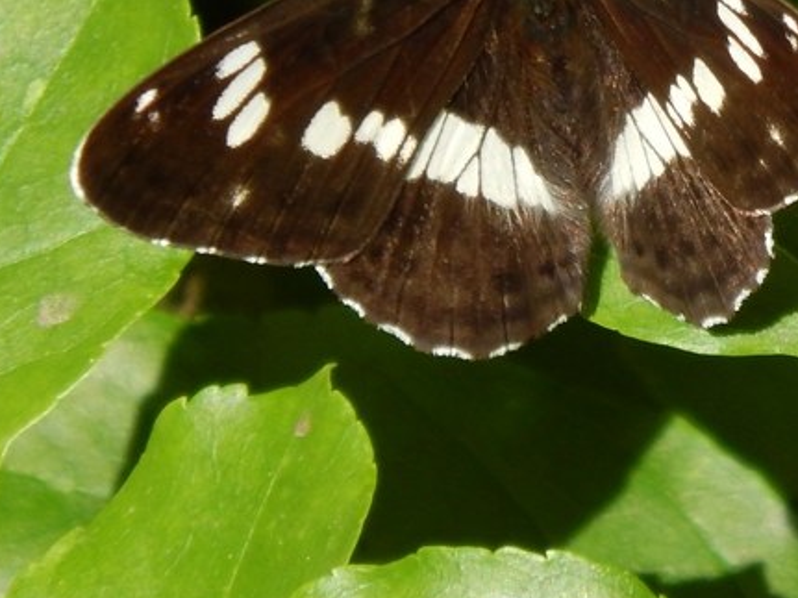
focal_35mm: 1252
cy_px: 78
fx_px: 28854
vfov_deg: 1.2
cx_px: 491
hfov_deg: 1.6
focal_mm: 120
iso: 125
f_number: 5.8
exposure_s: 1/250
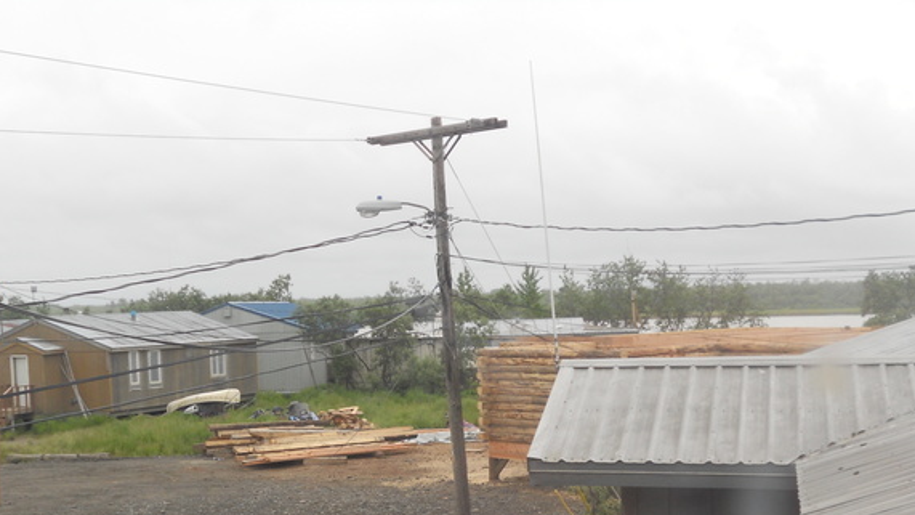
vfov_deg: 20.2
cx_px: 397
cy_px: 480
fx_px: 1407
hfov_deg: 36.0
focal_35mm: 58
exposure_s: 1/100
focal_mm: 6.9
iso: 80
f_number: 3.9
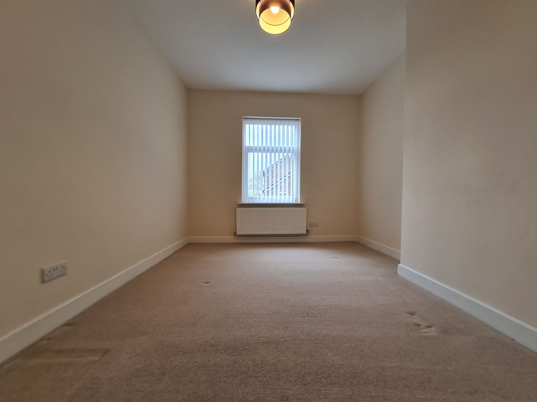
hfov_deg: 106.2
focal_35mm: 13
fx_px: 202
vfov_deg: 89.9
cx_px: 268
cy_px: 201
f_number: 2.2
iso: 100
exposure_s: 1/50
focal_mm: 1.74
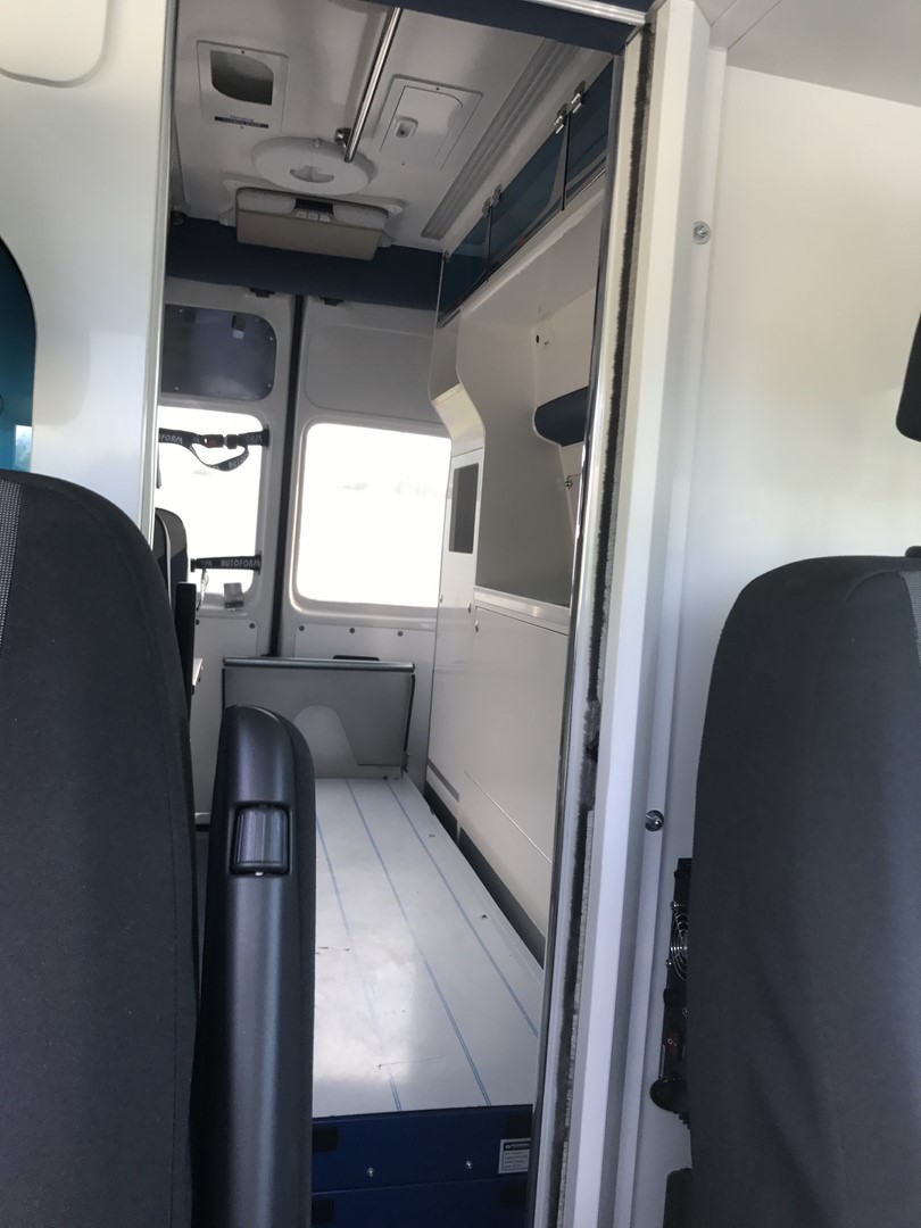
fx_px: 993
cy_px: 614
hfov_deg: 49.7
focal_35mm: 28
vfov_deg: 63.4
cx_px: 460
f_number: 1.8
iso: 40
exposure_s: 1/90
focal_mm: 3.99
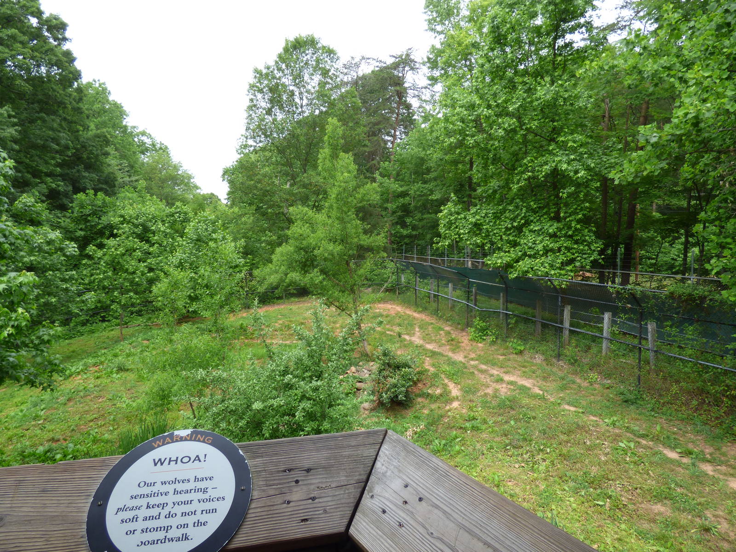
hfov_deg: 81.7
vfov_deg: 66.0
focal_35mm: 20
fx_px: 425
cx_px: 368
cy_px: 276
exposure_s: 1/500
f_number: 2.8
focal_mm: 3.58
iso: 100
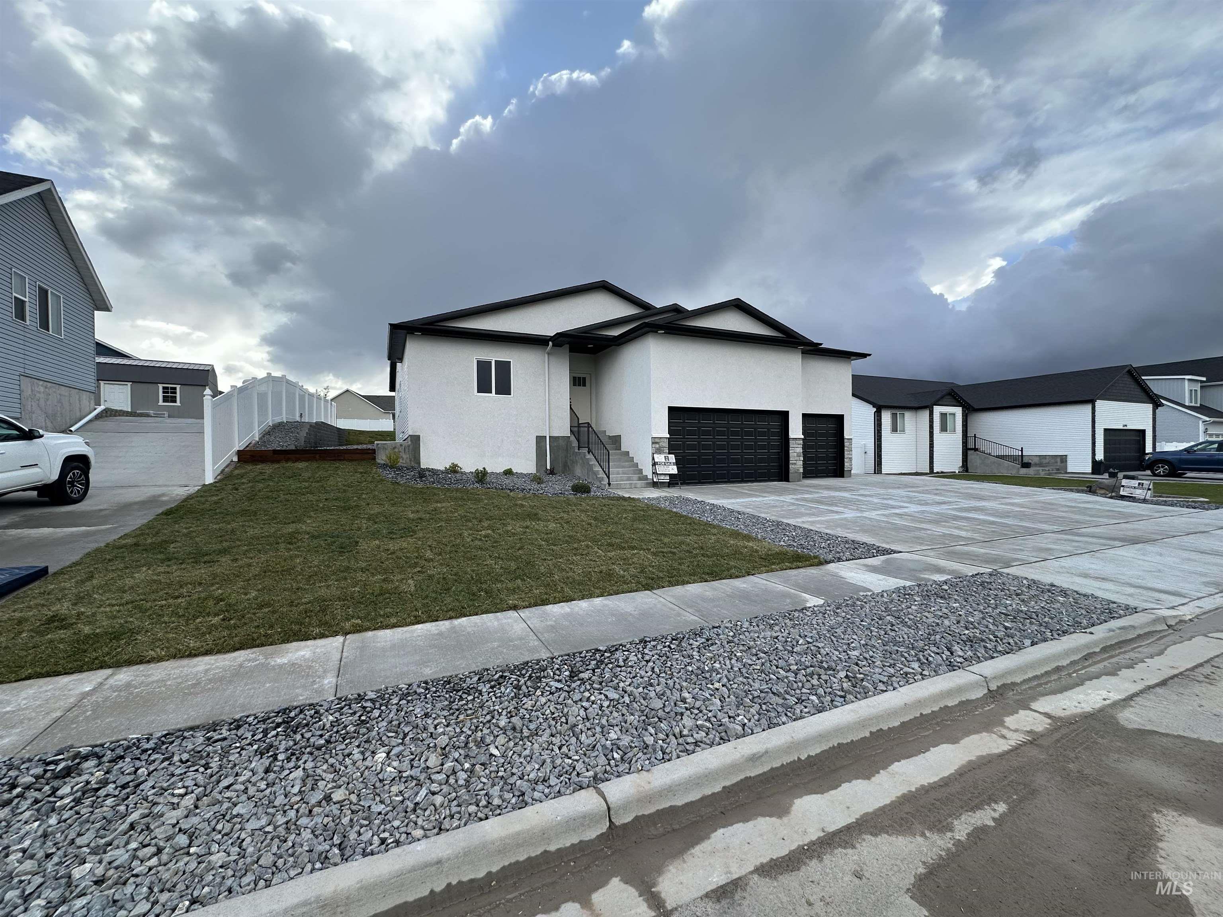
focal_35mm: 14
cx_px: 612
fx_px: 495
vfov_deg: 85.7
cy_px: 458
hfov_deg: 102.1
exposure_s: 1/707
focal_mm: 2.22
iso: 40
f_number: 2.2
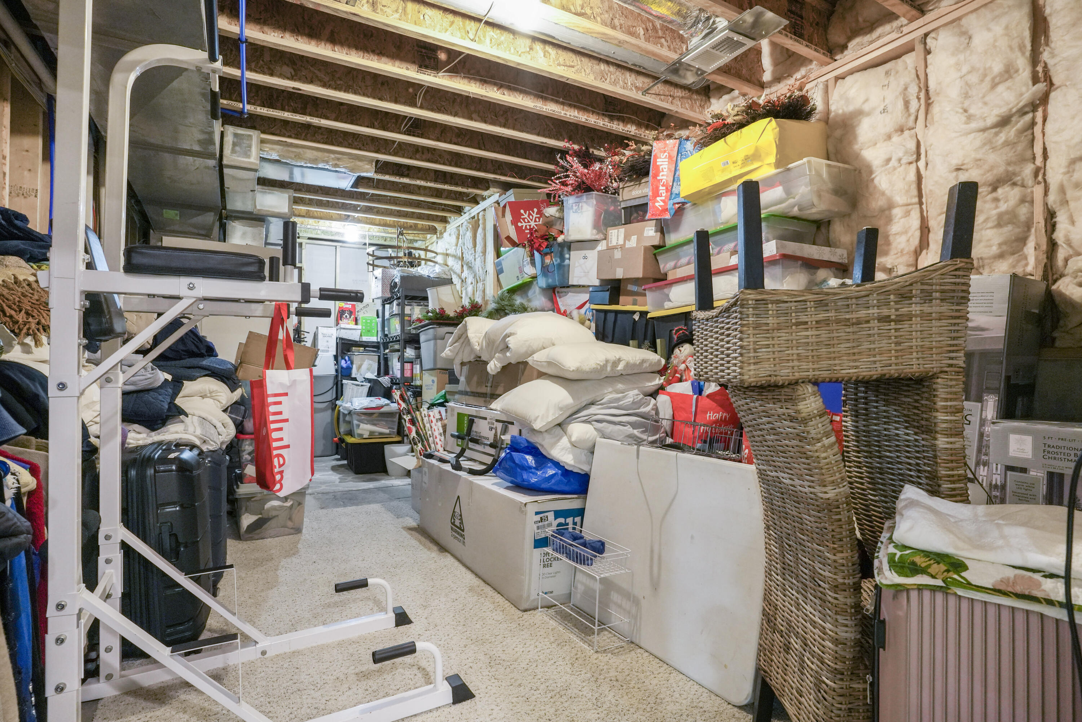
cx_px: 541
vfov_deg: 70.4
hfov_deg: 93.3
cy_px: 361
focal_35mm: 17
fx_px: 511
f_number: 8
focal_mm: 17
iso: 2000
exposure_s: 1/6
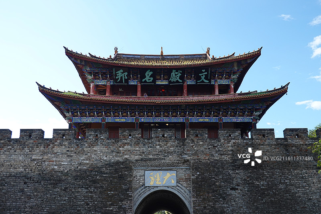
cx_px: 160
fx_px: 374
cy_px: 107
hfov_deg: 46.4
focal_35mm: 42
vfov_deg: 31.9
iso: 125
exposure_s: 1/500
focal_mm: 15.59
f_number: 4
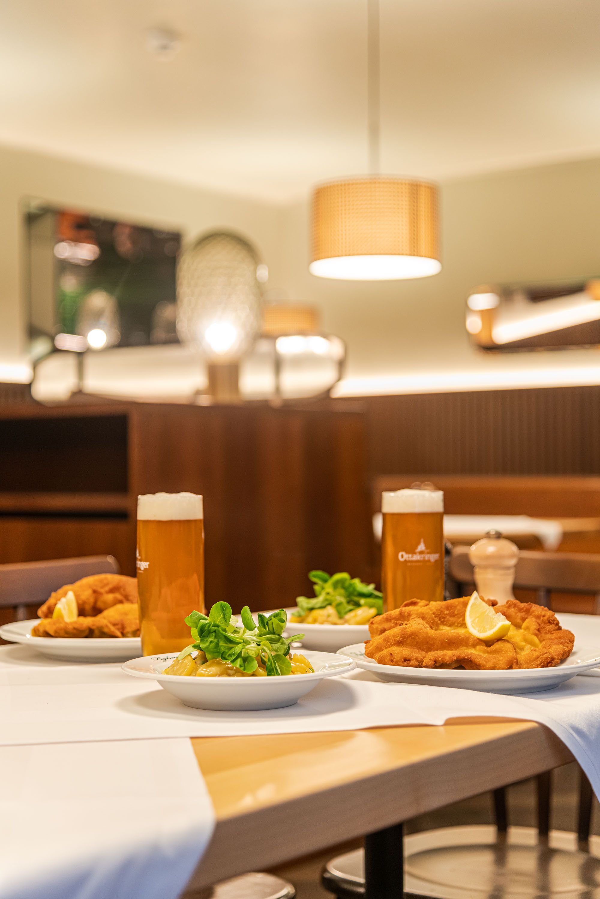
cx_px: 300
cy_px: 450
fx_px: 1550
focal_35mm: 62
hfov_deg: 21.9
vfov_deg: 32.4
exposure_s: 1/25
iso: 400
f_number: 4
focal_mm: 62
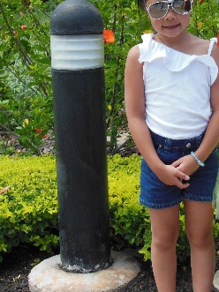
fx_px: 734
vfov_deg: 22.4
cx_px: 199
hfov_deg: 16.7
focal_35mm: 87
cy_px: 97
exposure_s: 1/320
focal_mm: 8
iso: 125
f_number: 4.4
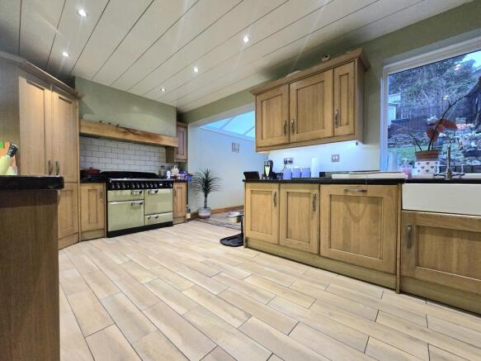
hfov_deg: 106.2
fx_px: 181
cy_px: 180
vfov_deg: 89.9
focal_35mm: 13
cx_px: 240
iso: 640
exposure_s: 1/50.3
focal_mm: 2.2
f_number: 2.2
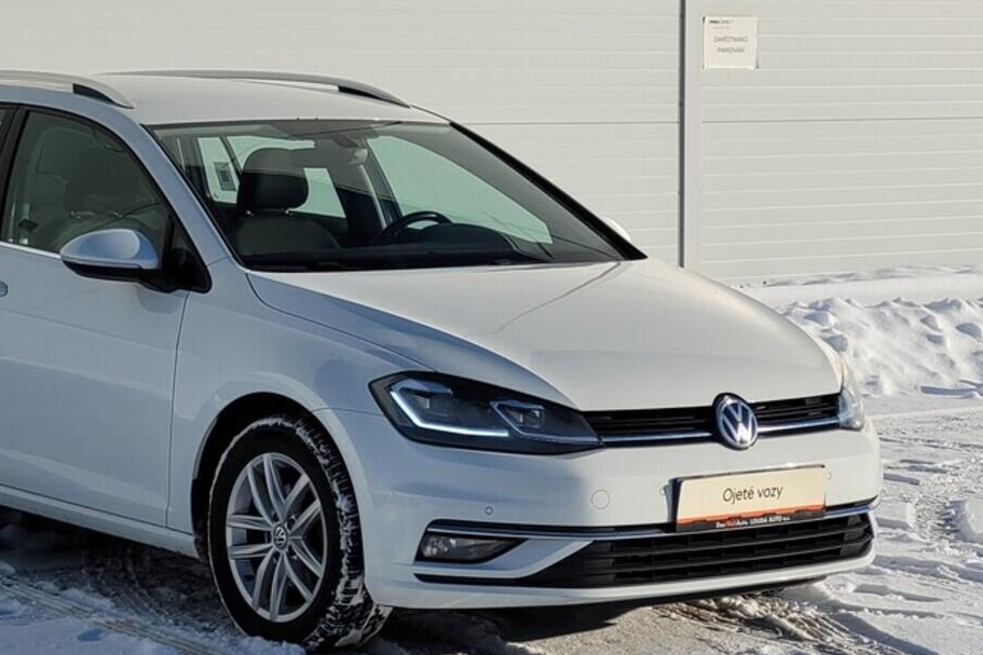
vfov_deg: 11.0
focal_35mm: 125
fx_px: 3412
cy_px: 344
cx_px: 287
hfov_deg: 16.3
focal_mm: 7.12
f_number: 2.4
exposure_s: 1/1668
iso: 25
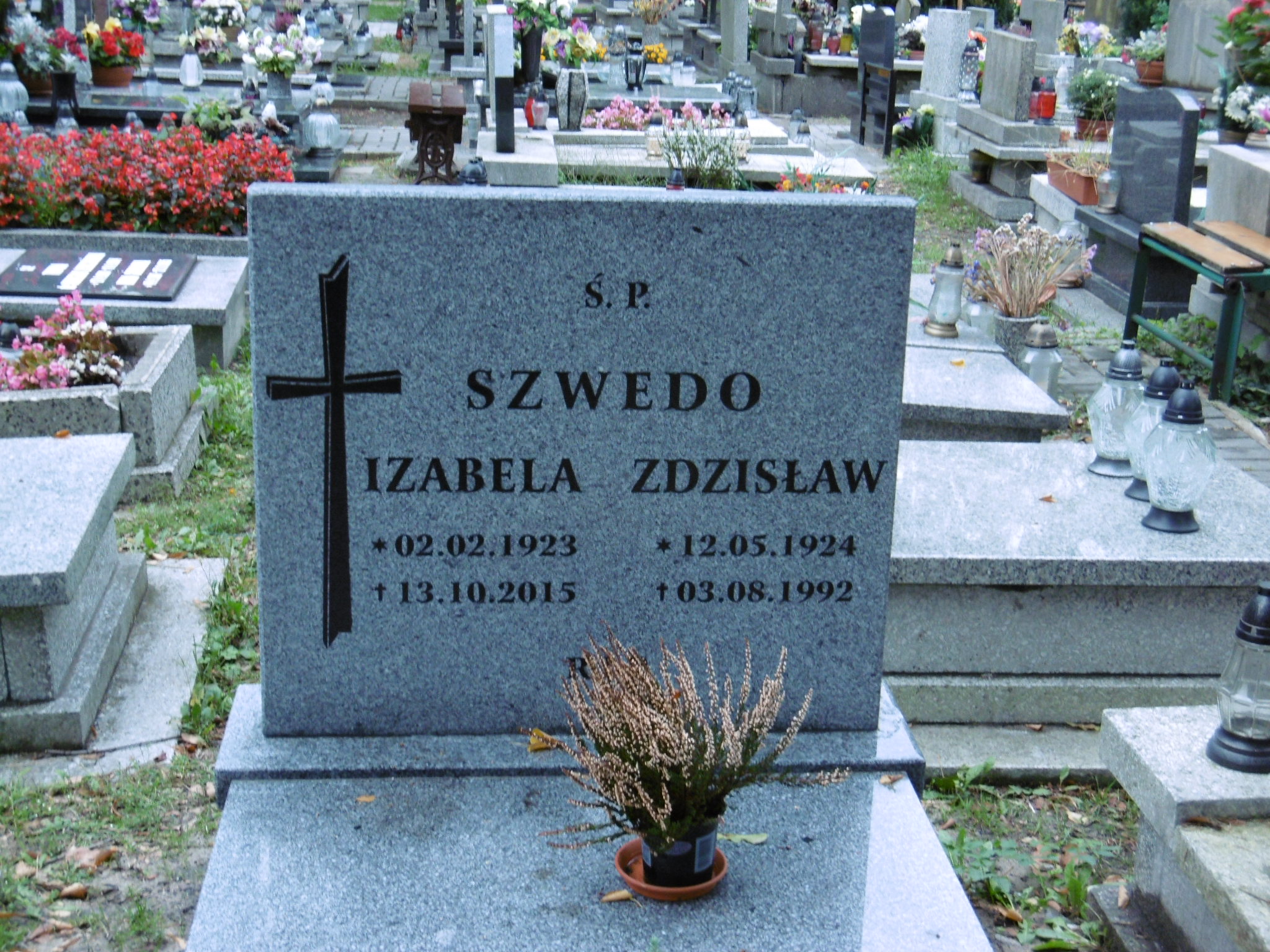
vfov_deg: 28.6
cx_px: 635
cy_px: 476
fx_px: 1871
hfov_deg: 37.5
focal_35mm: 51
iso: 250
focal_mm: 9.2
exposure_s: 1/60
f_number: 4
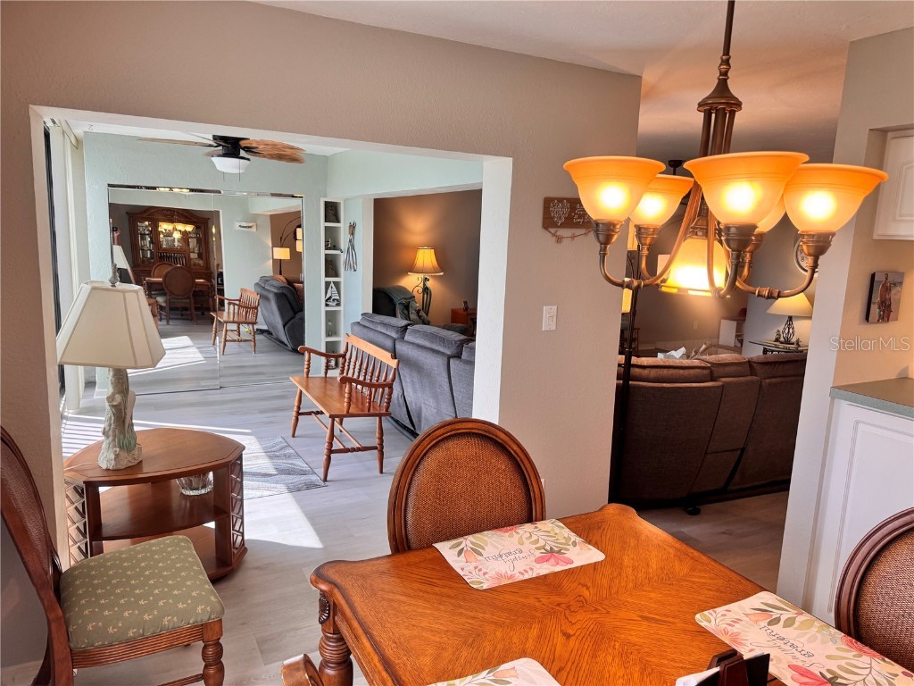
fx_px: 634
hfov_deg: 71.6
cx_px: 457
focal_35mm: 24
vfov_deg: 56.8
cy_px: 343
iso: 125
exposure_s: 1/120
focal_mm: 6.76
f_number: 1.78
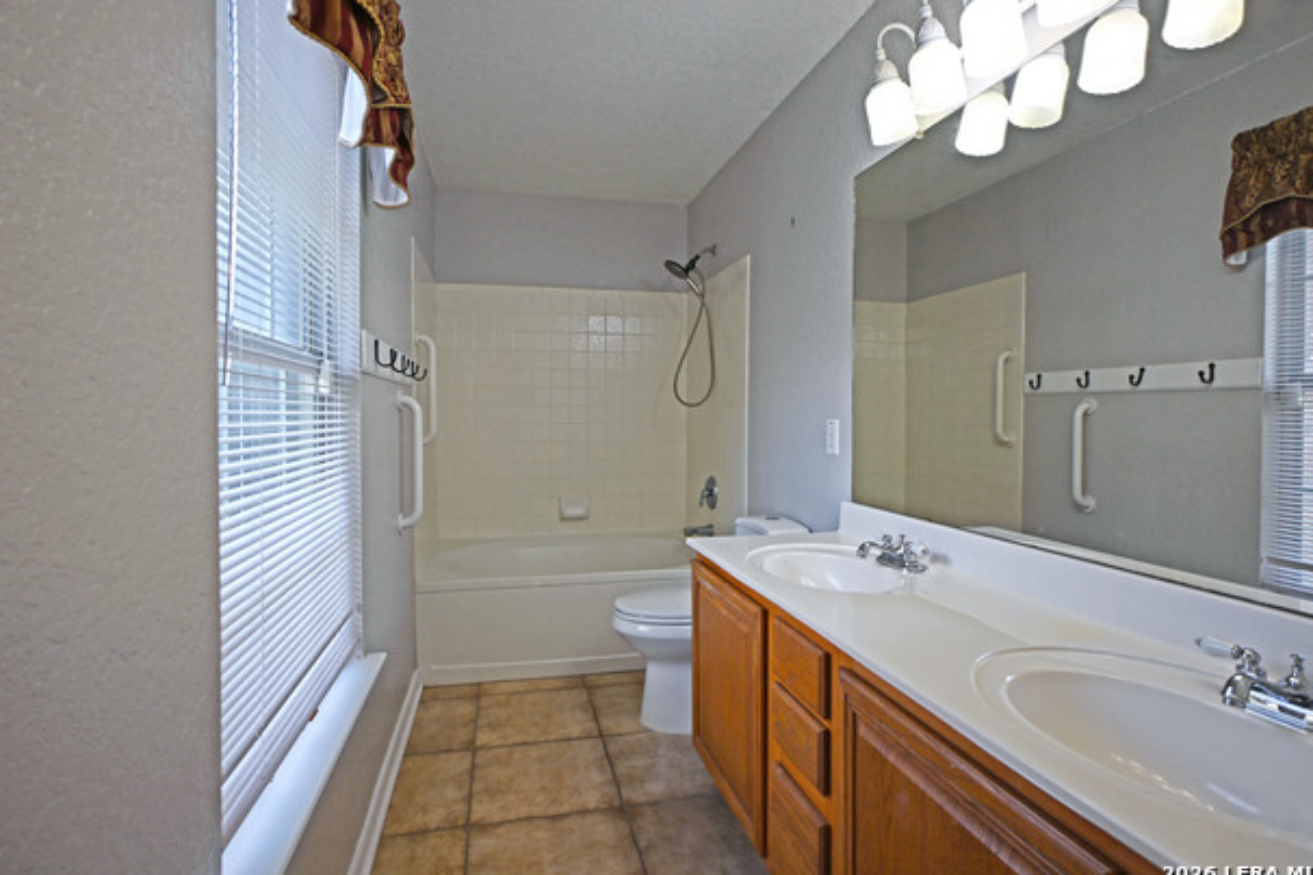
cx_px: 641
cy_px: 425
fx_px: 693
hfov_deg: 86.9
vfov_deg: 64.5
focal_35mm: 19
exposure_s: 1/20
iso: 100
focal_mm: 12
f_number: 3.5
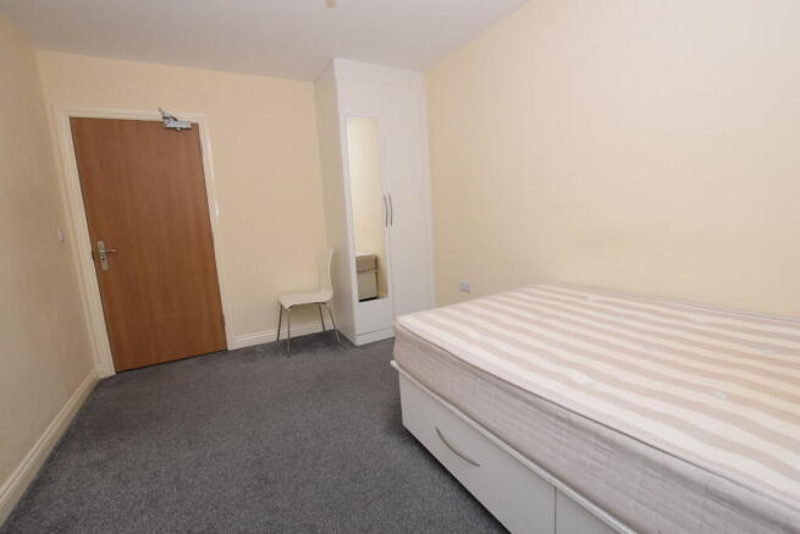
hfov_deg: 100.4
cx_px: 400
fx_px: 333
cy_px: 267
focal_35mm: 15
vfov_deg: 77.4
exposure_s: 1/60
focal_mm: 10
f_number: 9
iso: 2500
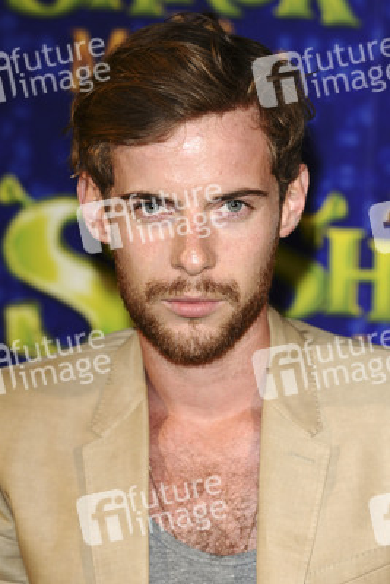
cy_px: 292
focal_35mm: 150
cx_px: 195
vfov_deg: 13.7
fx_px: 2435
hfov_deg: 9.2
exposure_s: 1/200
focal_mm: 100
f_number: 4.5
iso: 320
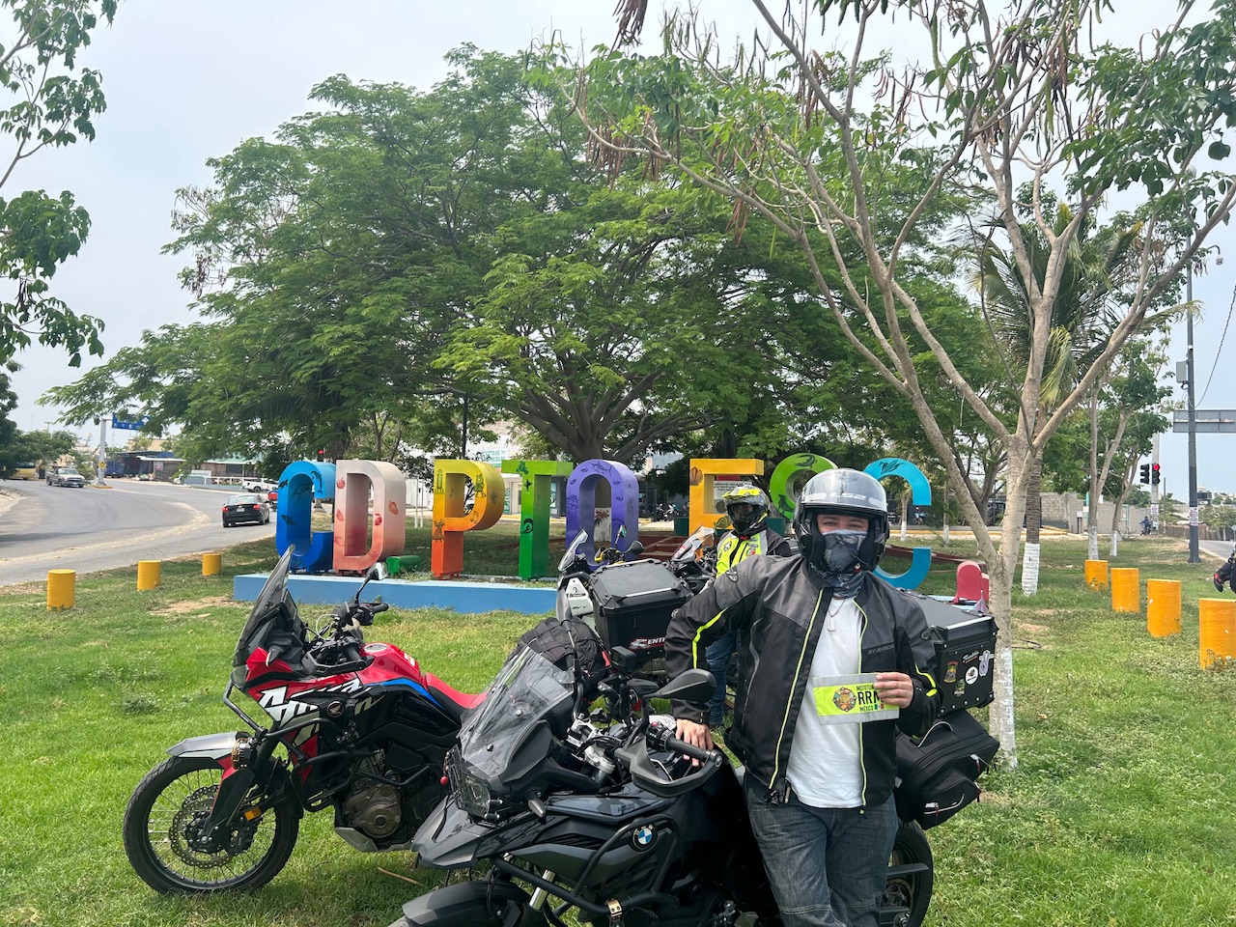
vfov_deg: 53.1
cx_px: 618
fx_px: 928
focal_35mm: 26
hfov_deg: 67.3
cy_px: 464
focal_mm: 5.7
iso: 50
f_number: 1.5
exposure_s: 1/2008
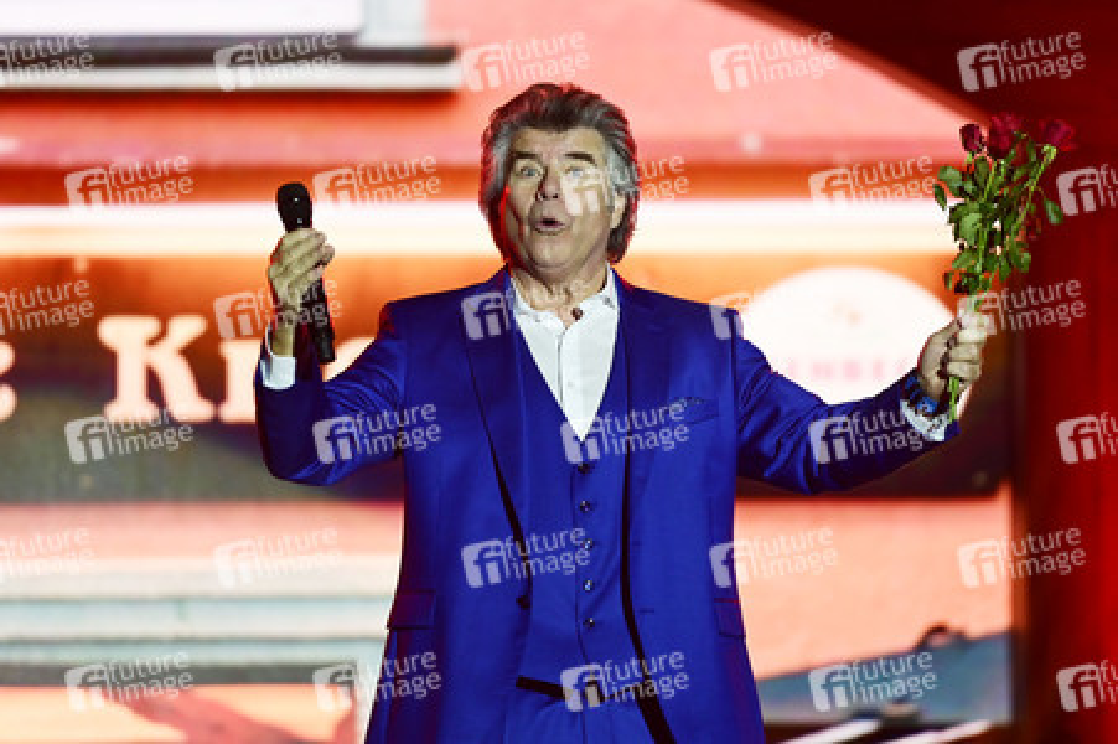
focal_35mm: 200
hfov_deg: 10.3
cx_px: 559
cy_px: 372
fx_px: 6206
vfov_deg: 6.9
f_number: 2.8
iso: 1600
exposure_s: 1/400
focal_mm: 200
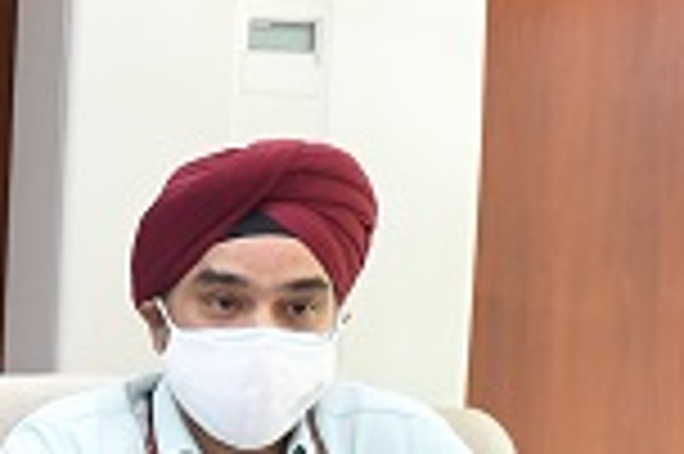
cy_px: 537
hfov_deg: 7.6
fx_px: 4802
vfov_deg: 5.4
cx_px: -994
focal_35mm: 253
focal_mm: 32
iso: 1600
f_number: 5.6
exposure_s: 1/80
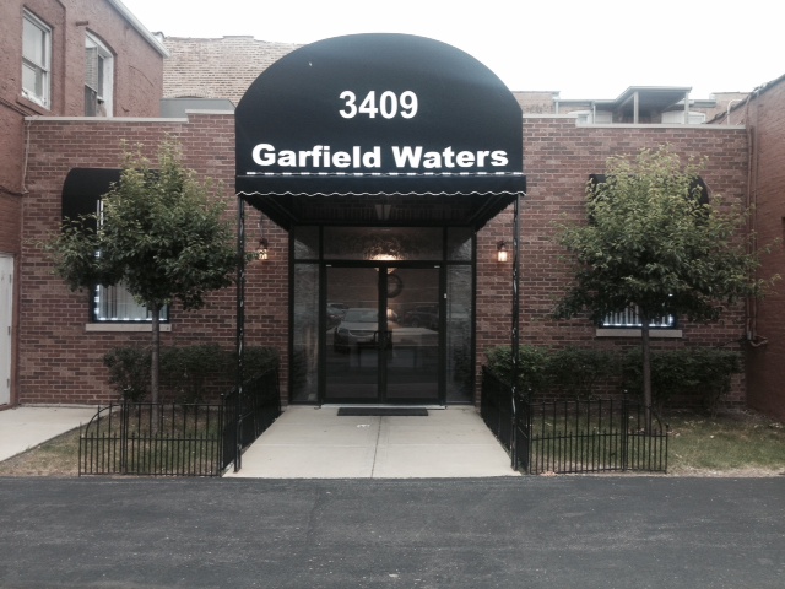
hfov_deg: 52.6
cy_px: 294
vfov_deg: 40.7
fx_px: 794
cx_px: 392
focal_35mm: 35
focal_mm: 4.28
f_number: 2.4
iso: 50
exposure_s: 1/137
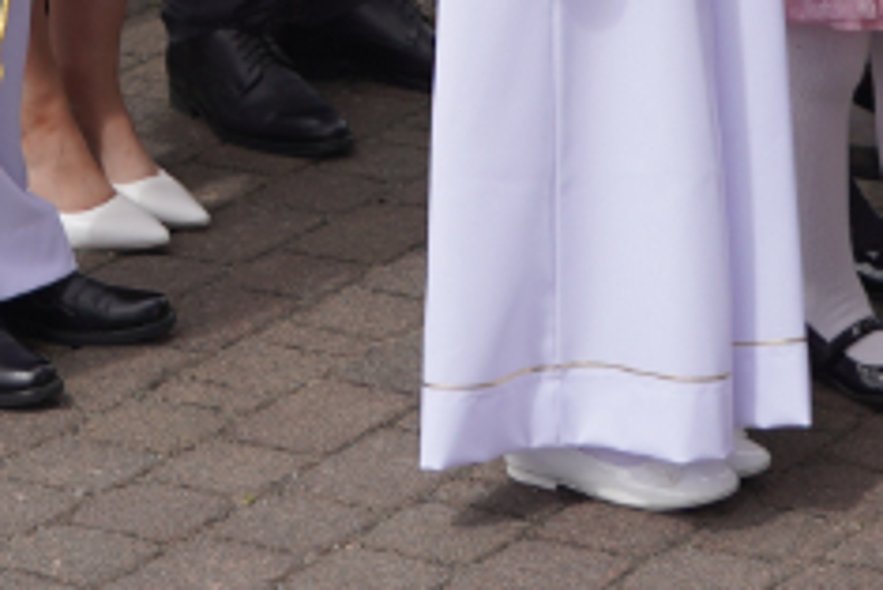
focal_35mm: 232
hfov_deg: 8.9
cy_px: -923
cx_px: 237
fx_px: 5694
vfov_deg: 5.7
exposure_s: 1/800
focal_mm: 42
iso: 100
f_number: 4.5
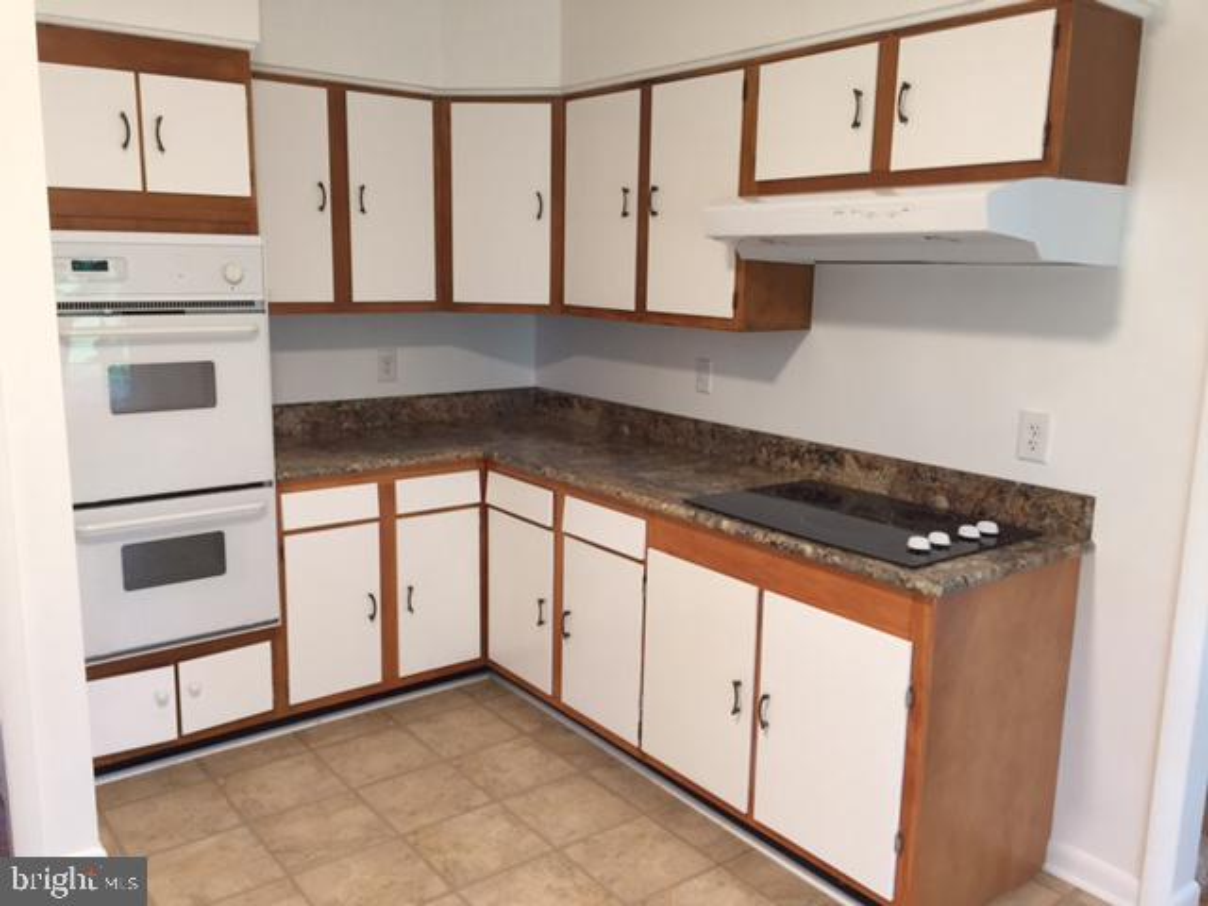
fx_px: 1012
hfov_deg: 61.7
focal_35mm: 29
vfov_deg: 48.2
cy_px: 453
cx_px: 604
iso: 100
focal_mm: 4.15
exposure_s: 1/30
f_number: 2.2
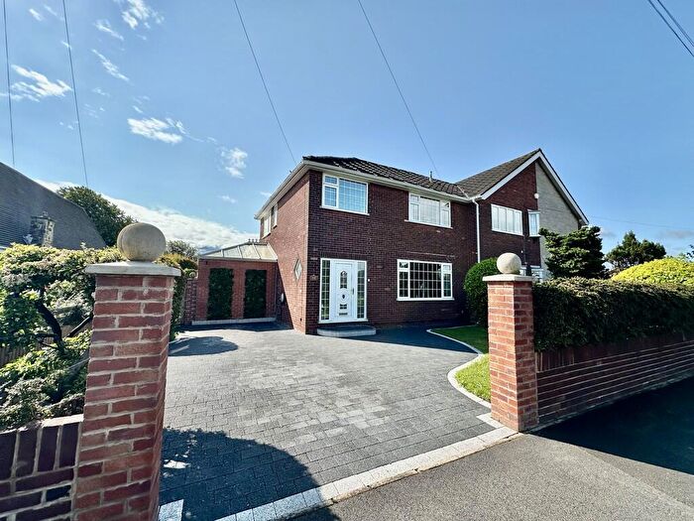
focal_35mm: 14
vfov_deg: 85.7
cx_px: 347
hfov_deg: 102.1
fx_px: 281
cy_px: 260
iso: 40
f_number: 2.2
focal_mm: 2.22
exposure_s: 1/1575
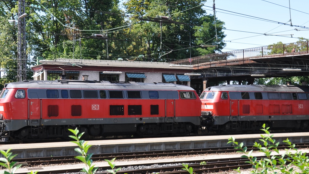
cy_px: 90
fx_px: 481
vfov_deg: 20.5
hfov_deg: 35.6
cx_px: 163
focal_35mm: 59
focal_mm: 29
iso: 200
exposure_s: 1/200
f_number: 8
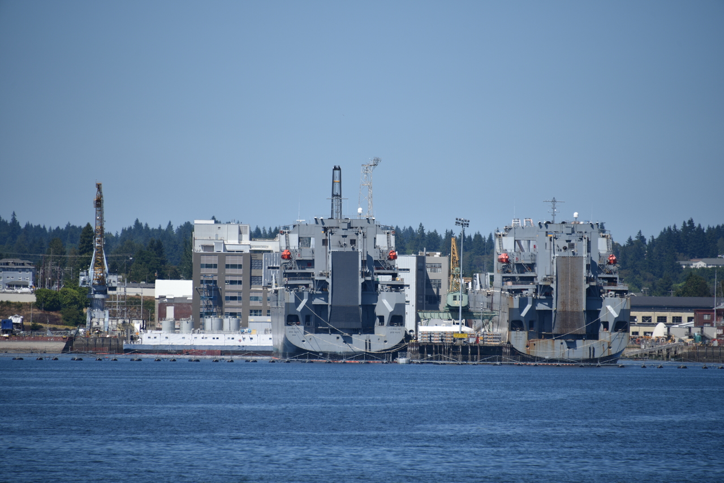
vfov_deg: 4.6
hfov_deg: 6.9
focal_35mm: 300
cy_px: 242
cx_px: 362
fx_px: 6034
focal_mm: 300
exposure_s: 1/640
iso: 100
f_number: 6.3
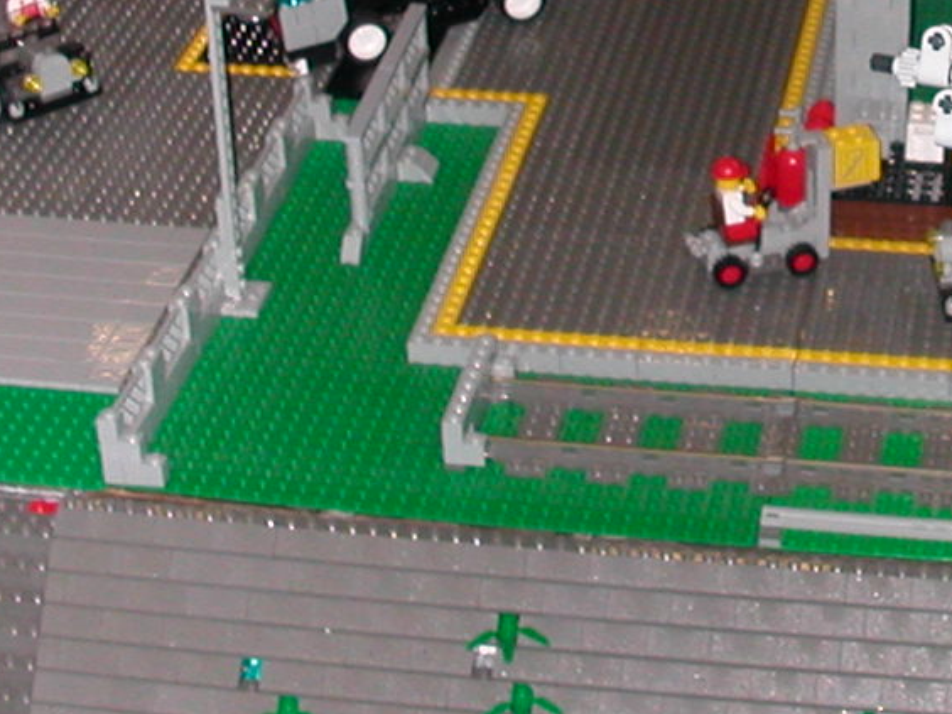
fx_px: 2888
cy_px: 12
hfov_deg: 18.4
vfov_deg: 13.9
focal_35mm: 105
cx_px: 842
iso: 134
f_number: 4.5
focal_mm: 5.6
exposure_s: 1/59.9
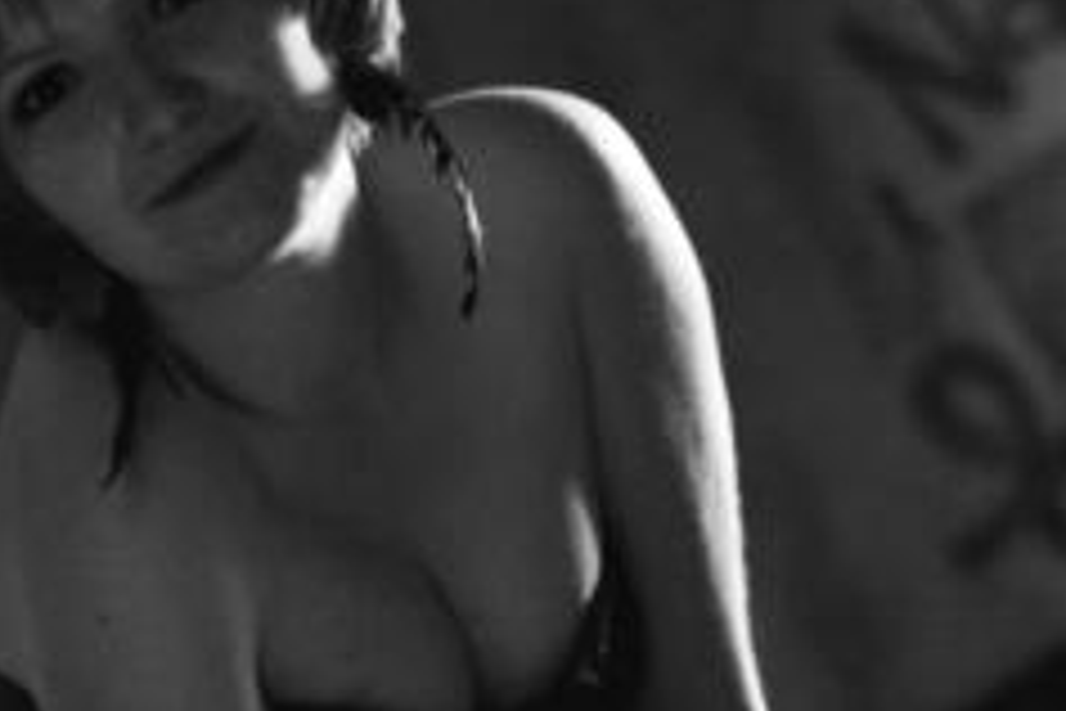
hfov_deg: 13.0
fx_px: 4678
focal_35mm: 158
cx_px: 484
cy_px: 770
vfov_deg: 8.6
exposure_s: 1/80
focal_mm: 50
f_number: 1.8
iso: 100
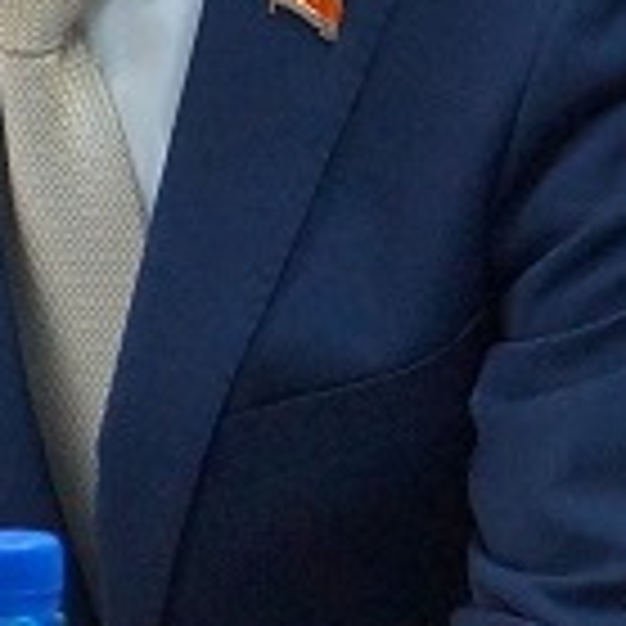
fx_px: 10151
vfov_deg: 3.5
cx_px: 1036
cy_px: 207
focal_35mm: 496
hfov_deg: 3.5
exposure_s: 1/160
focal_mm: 53
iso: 2000
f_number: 5
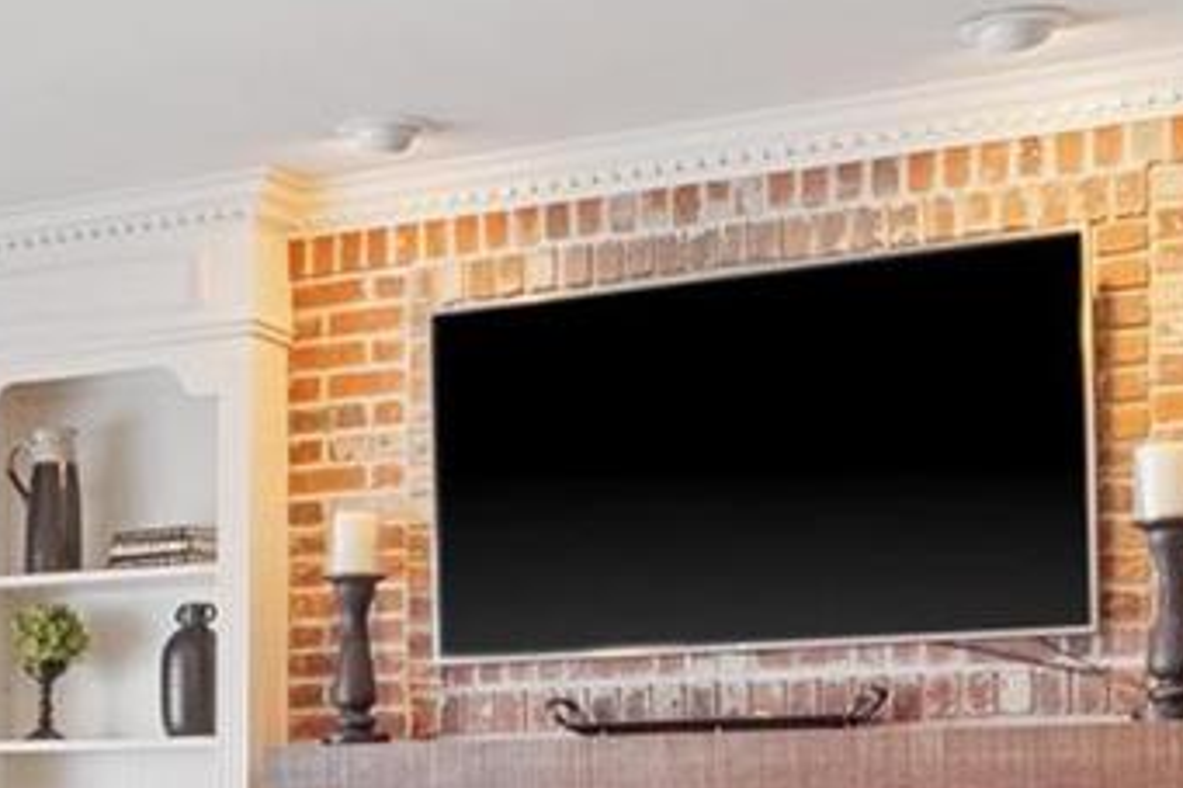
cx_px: -101
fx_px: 2463
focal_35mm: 75
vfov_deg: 17.5
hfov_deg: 25.2
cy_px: 871
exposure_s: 1/6
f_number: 8
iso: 400
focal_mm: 8
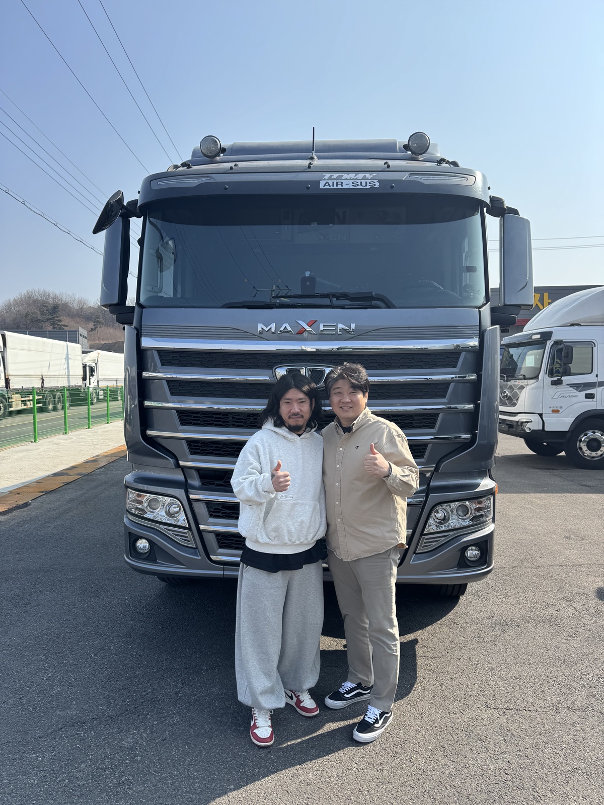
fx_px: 558
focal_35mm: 24
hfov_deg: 56.8
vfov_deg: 71.6
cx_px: 302
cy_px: 402
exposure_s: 1/2710
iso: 80
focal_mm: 6.76
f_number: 1.78
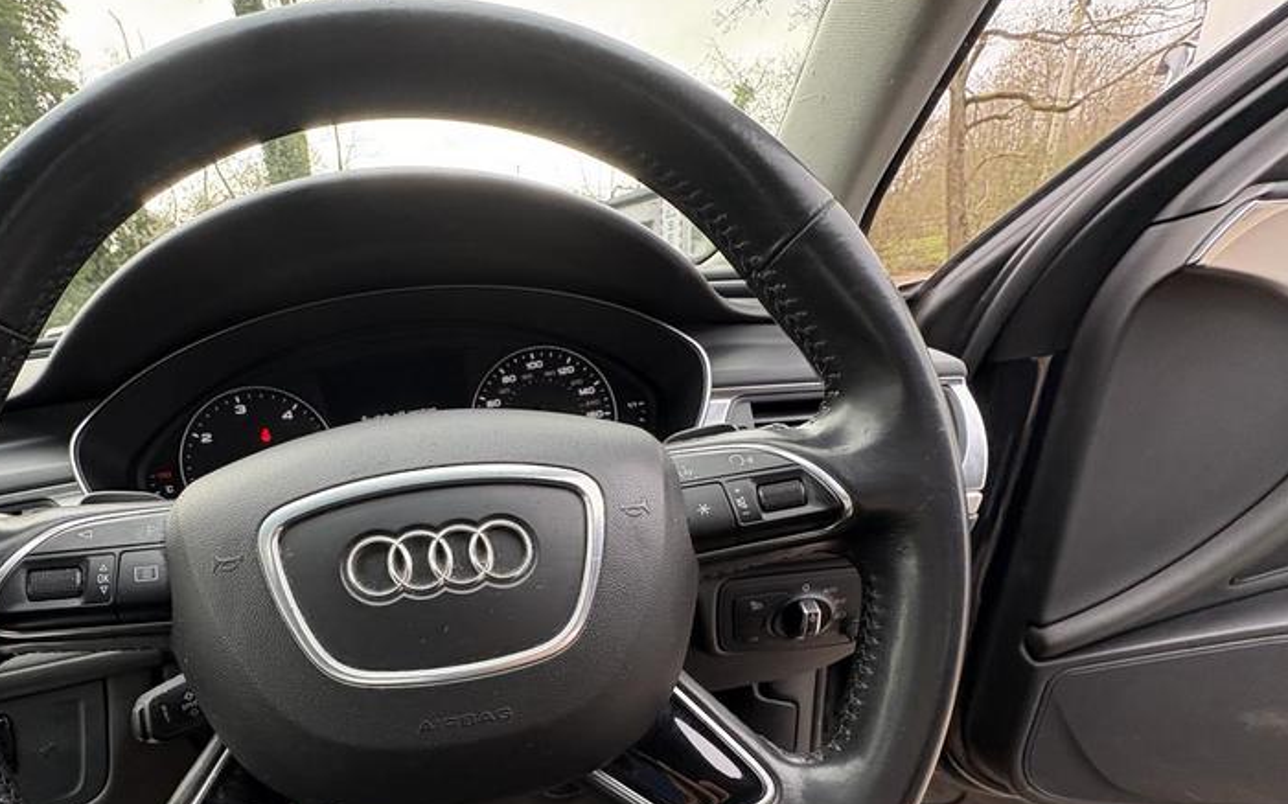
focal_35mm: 19
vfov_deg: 59.2
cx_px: 478
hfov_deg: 86.2
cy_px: 592
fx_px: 667
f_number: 2.2
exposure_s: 1/99
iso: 160
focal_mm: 2.22
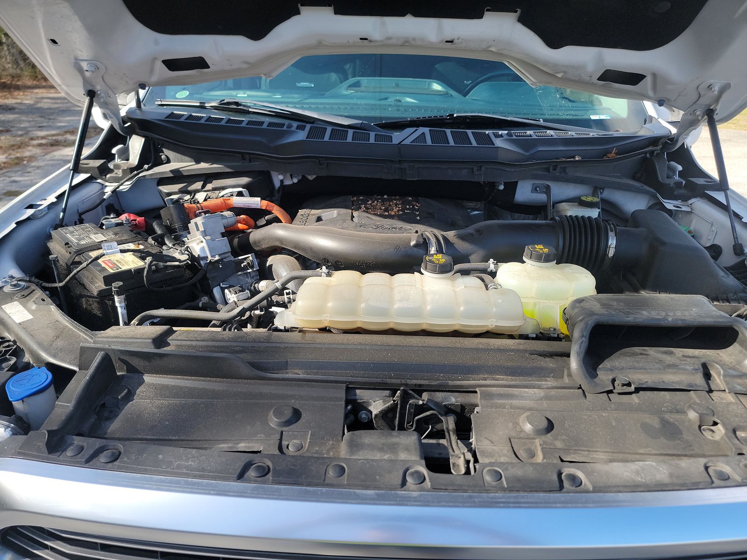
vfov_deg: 56.8
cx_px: 374
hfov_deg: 71.6
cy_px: 280
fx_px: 518
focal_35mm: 24
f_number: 1.8
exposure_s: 1/266
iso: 50
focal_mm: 6.7
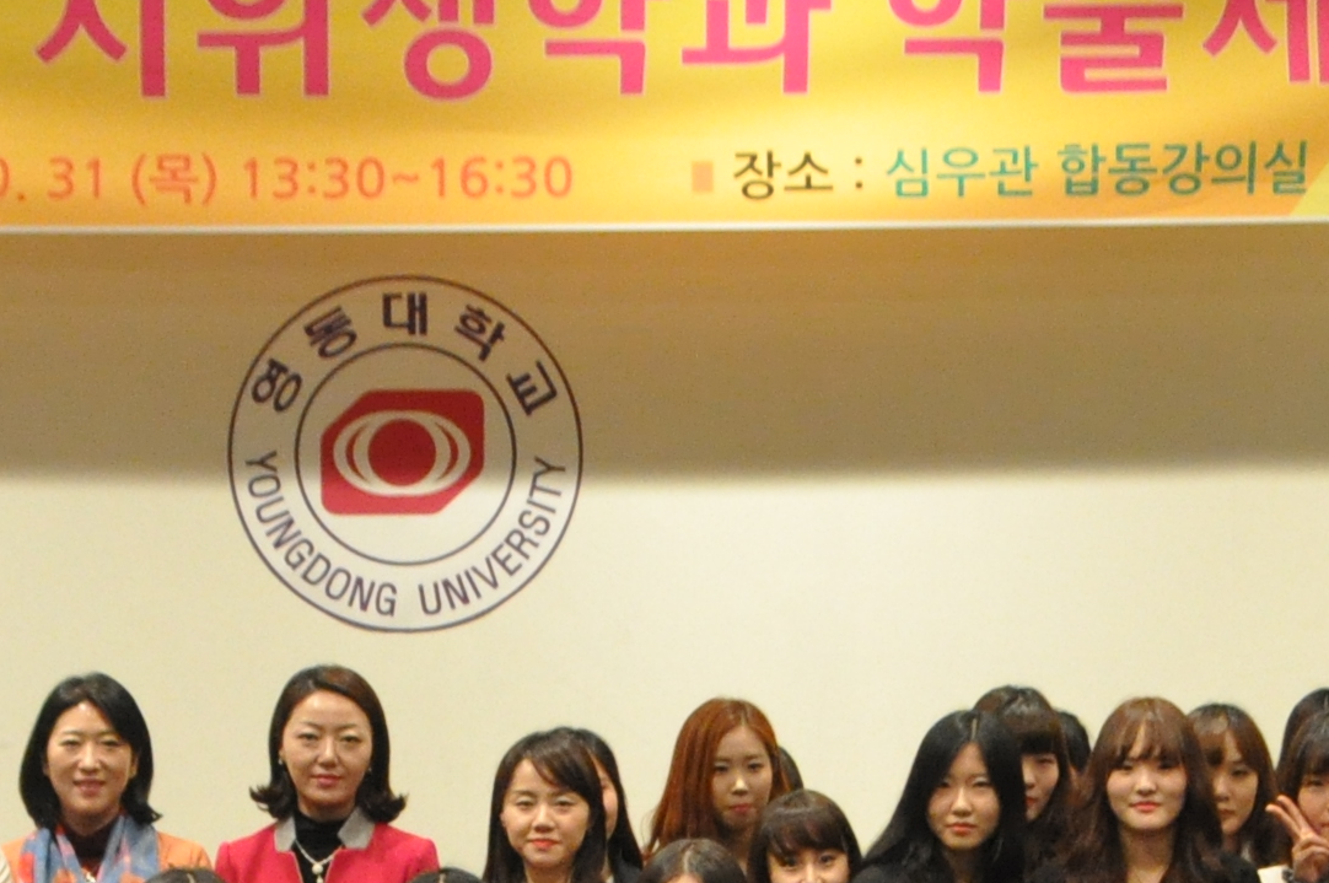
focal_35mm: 107
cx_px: 400
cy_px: 1124
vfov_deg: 12.4
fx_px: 3946
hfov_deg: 19.0
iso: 1600
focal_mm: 18
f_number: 3.5
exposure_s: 1/50
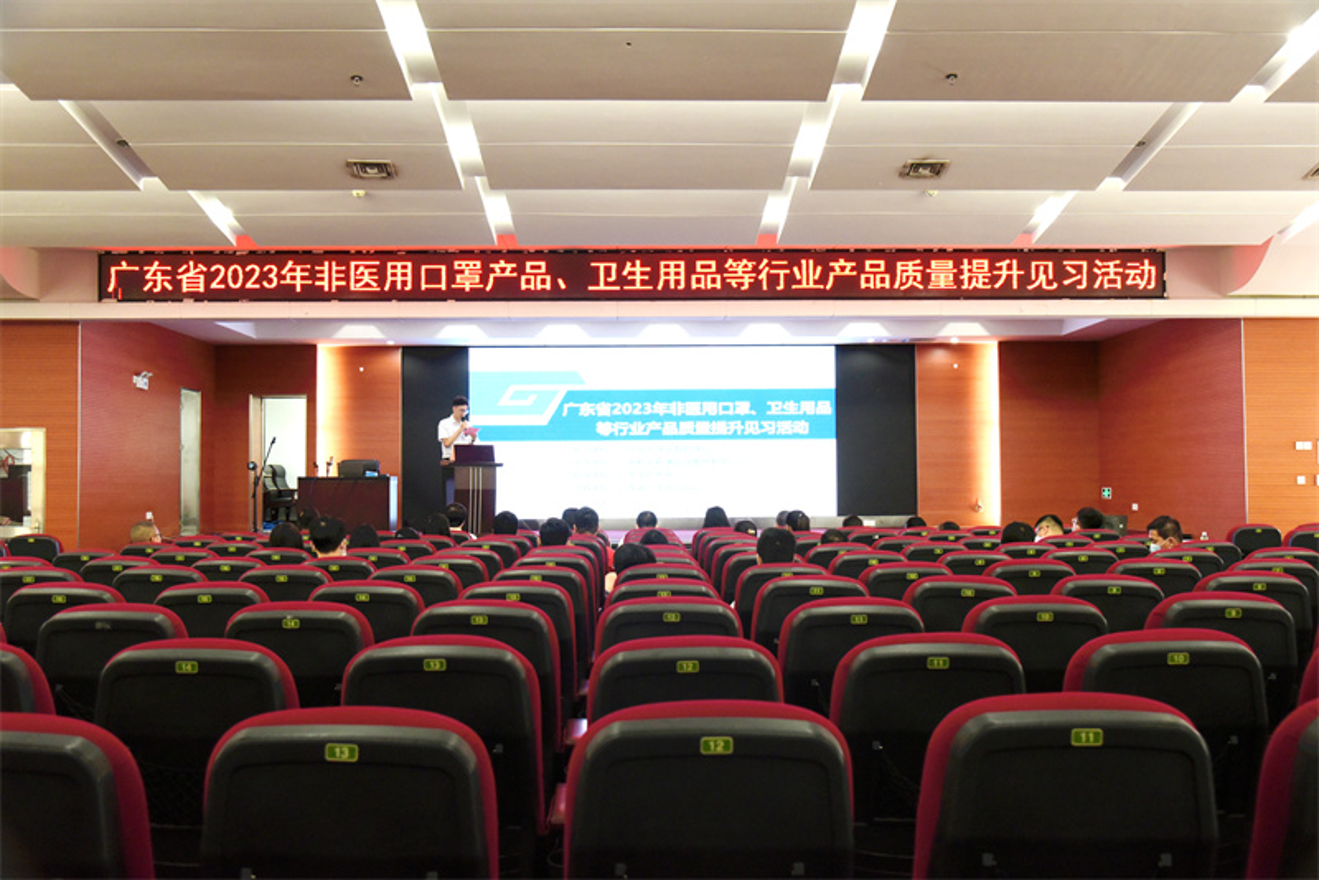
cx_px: 660
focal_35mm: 34
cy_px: 440
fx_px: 1246
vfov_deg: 38.9
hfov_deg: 55.8
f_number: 5
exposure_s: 1/80
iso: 1600
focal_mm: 34
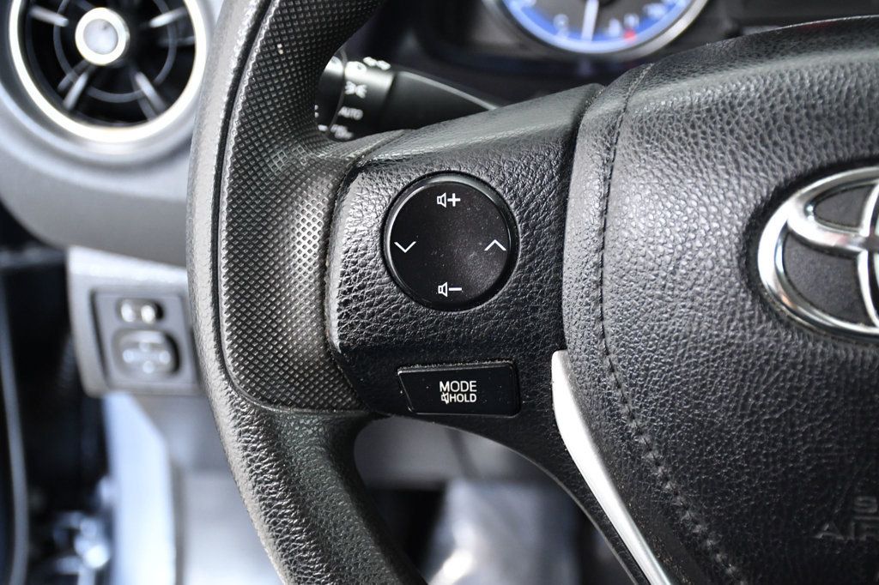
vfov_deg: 21.6
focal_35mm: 63
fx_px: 1538
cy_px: 292
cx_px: 440
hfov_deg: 31.9
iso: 2500
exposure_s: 1/80
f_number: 4.5
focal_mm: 42
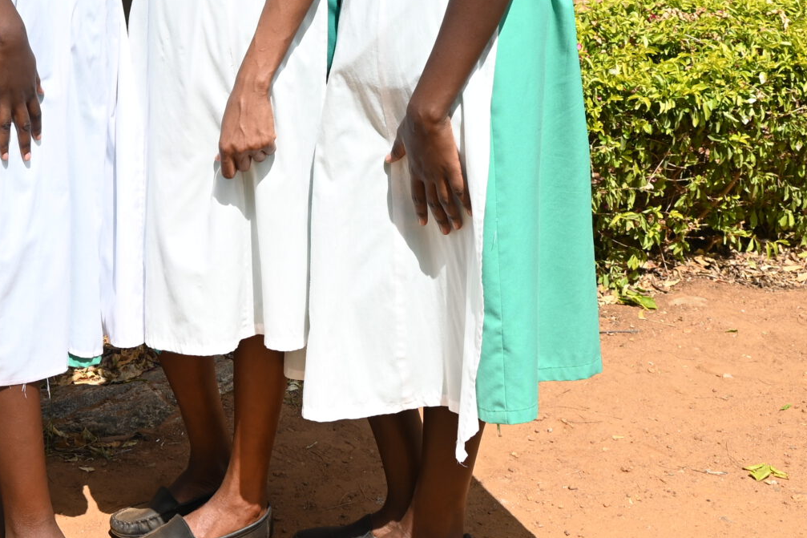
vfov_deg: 15.1
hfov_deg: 22.3
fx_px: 1995
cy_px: 12
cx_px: 79
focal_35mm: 89
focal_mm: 35
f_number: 6.3
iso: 100
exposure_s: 1/320
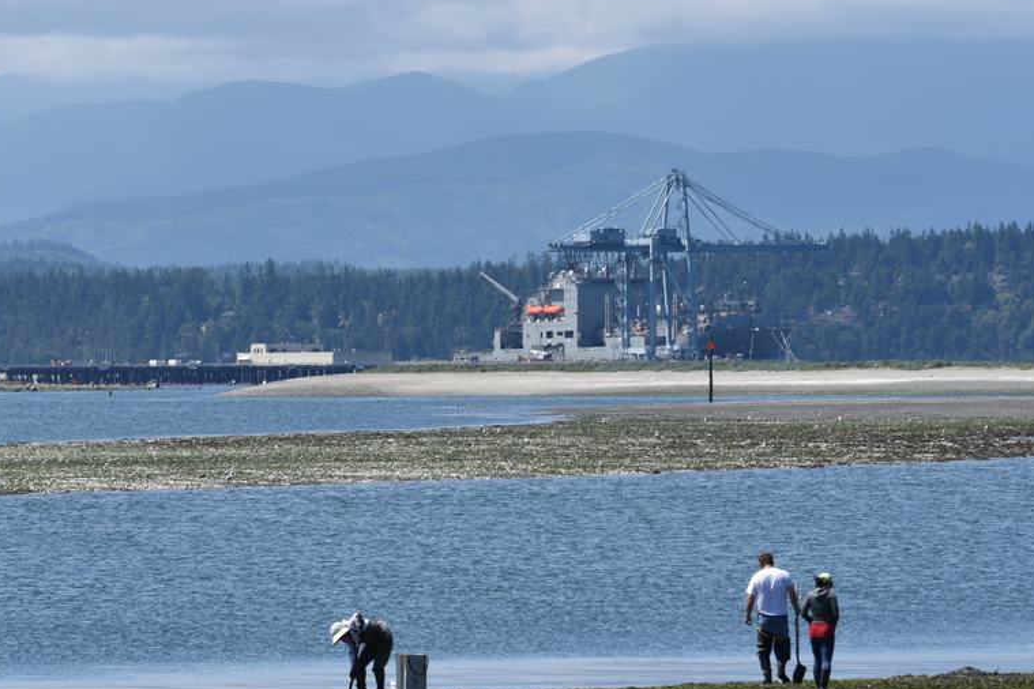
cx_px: 465
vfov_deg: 5.1
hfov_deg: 7.6
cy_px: 429
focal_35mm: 270
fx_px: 7754
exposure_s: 1/320
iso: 100
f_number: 9
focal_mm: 160
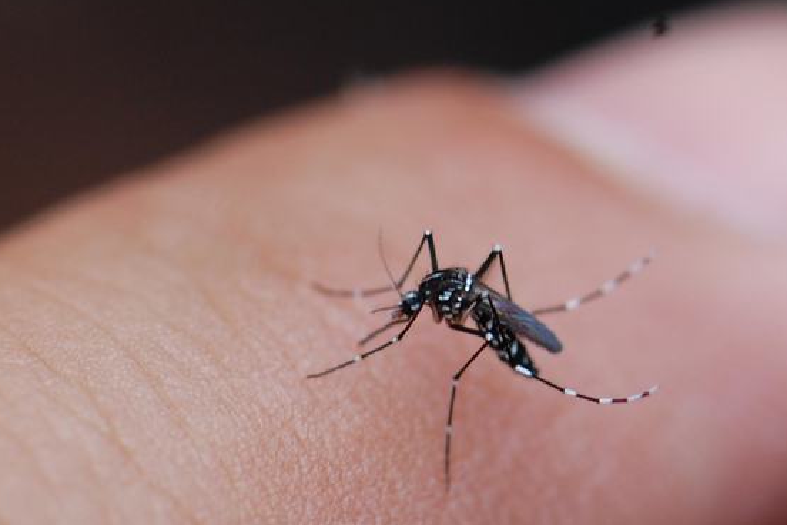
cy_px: 300
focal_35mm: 300
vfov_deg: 4.6
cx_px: 509
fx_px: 6557
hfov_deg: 6.9
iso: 320
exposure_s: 1/125
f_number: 8
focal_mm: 105
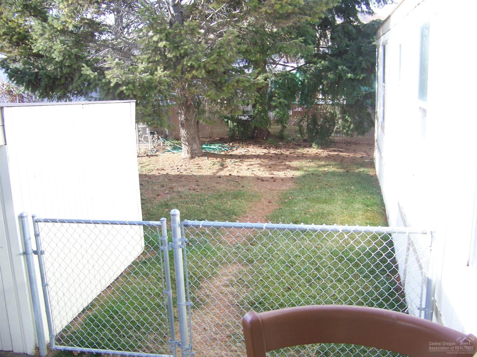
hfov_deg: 51.4
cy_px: 178
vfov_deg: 39.6
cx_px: 238
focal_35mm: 36
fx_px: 496
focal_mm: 5.85
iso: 64
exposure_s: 1/80
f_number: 2.8
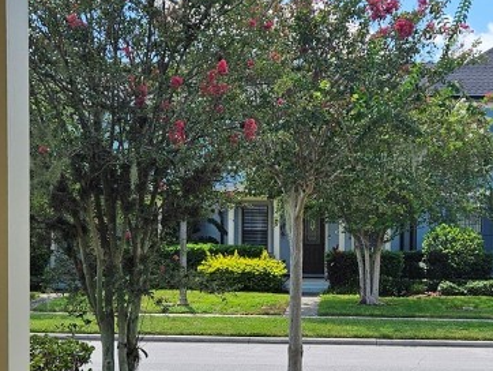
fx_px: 926
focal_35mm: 65
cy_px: 288
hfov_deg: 29.6
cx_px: 321
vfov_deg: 22.4
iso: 40
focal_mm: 5.4
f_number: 1.8
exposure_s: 1/2000
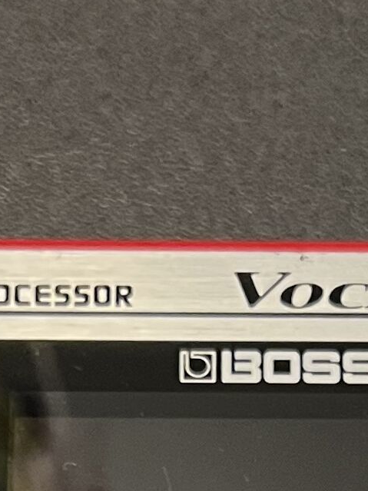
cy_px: 952
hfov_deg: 9.0
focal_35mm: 164
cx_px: 255
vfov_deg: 11.0
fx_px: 2325
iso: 400
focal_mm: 5.7
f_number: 1.5
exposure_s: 1/50
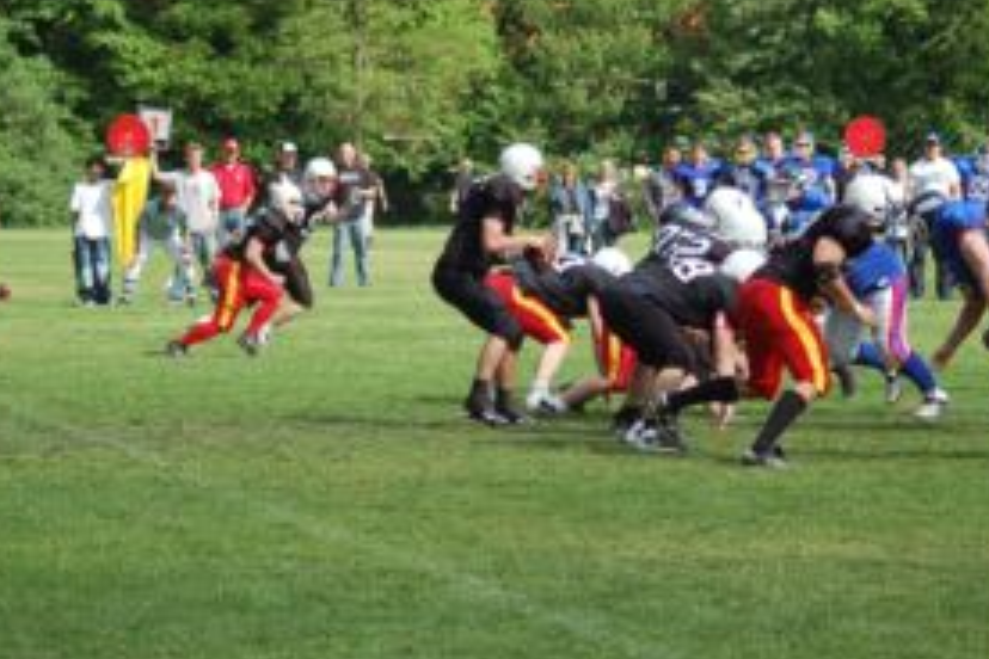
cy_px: 308
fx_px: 4725
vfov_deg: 8.0
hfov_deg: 11.9
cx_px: 478
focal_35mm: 172
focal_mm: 70
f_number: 4
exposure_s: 1/1000
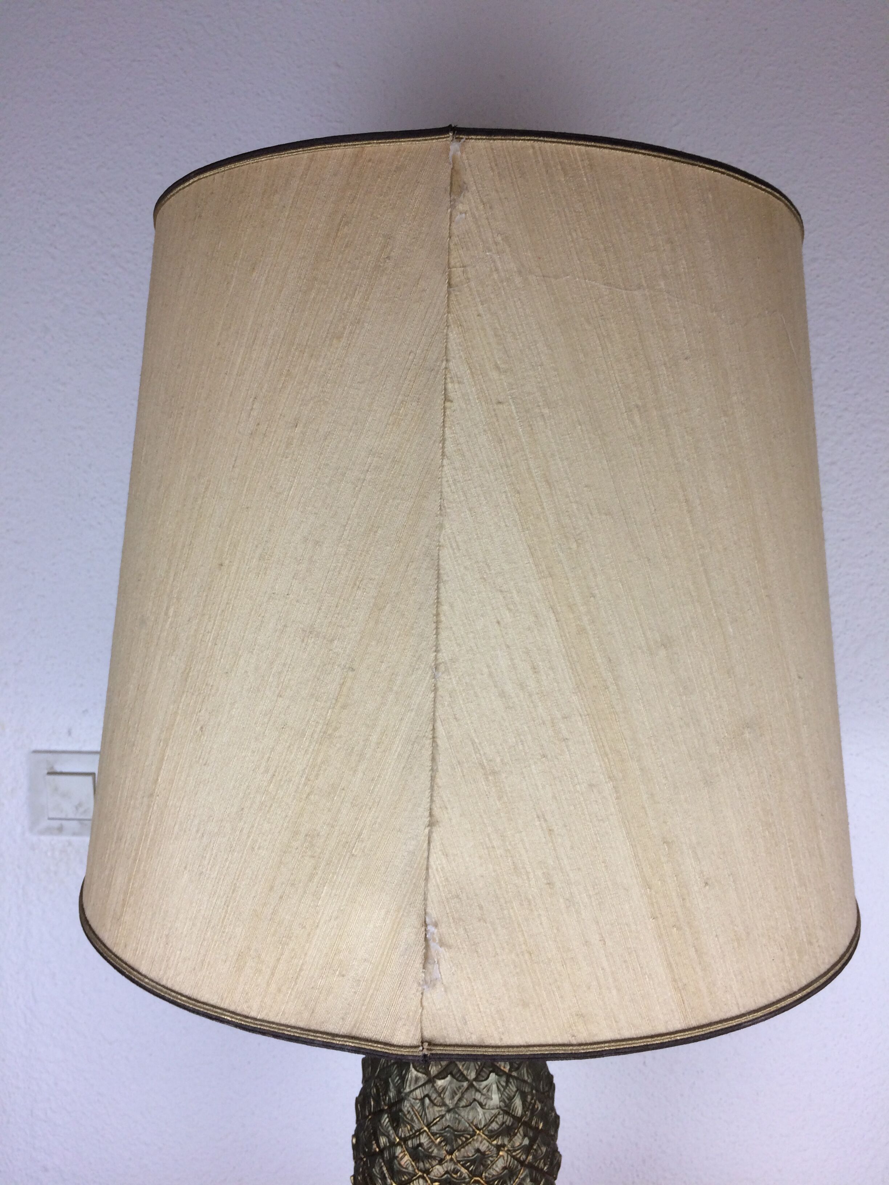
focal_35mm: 29
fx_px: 993
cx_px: 444
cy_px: 592
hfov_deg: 48.2
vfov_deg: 61.7
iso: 50
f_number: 2.2
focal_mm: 4.15
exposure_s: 1/100
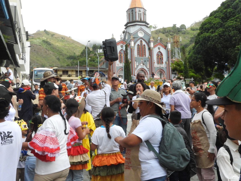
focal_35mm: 38
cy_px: 90
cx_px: 120
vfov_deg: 37.7
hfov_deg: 49.0
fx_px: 265
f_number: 7.1
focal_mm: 6.8
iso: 800
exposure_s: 1/640
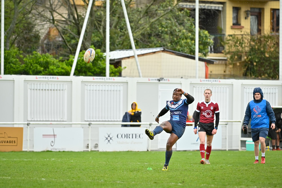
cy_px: 94
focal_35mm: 220
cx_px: 141
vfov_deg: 6.2
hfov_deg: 9.4
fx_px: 1722
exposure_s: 1/1600
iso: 1000
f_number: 4
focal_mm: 220
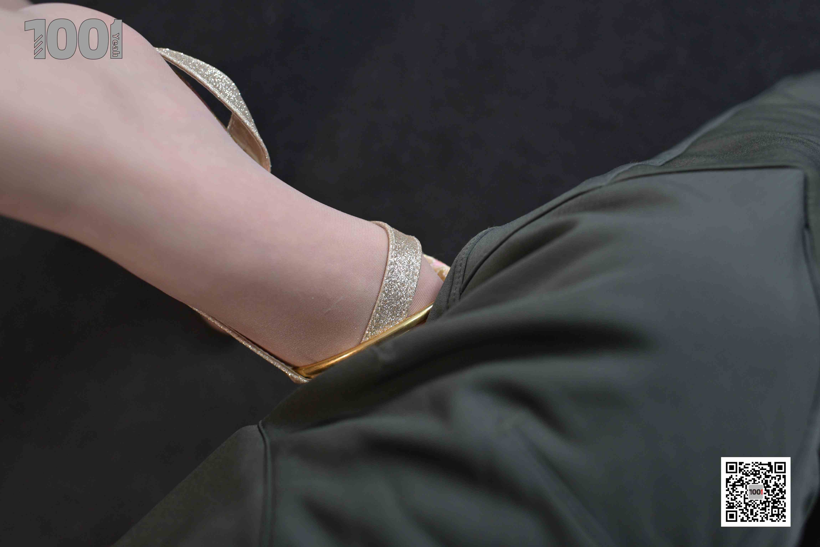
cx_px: 410
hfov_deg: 54.4
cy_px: 274
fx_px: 797
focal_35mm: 35
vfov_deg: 37.9
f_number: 4
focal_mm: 35
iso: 800
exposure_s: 1/125
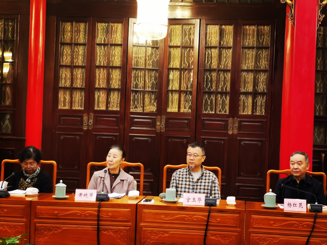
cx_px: 164
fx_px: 765
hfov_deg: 24.1
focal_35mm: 81
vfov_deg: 18.2
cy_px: 122
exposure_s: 1/33.3
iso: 200
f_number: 2.4
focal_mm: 7.48
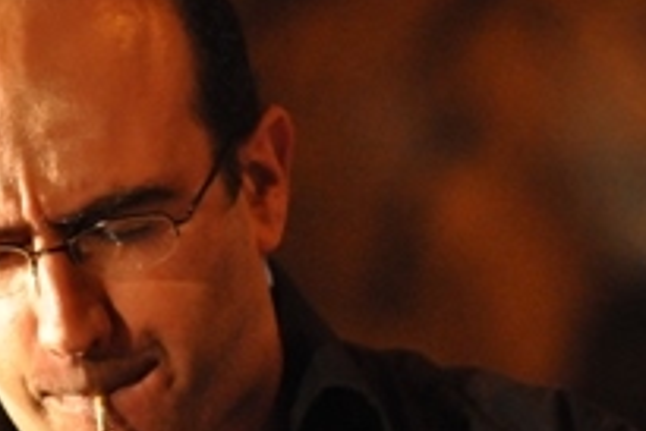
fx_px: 10576
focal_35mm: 589
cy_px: 352
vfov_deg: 2.3
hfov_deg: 3.5
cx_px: 495
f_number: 2.8
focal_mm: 180
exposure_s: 1/160
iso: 3200
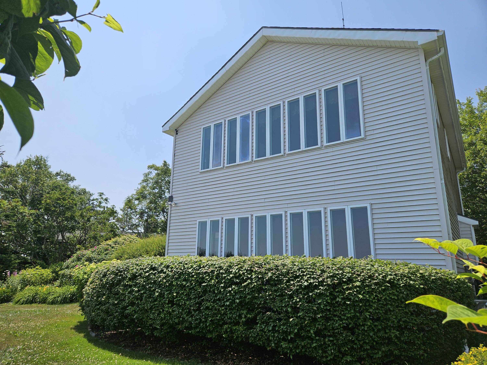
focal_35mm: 23
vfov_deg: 58.9
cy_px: 182
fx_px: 324
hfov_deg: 73.9
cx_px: 244
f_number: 1.8
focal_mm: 5.4
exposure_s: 1/2679
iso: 25
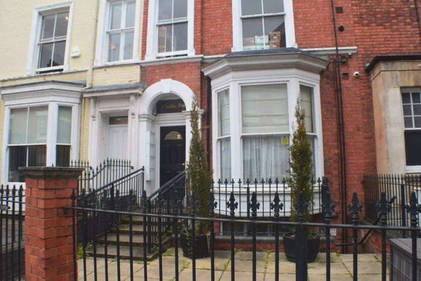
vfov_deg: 38.4
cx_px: 210
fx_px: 404
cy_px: 140
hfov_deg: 55.1
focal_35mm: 34
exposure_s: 1/160
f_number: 9
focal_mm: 23
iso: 400
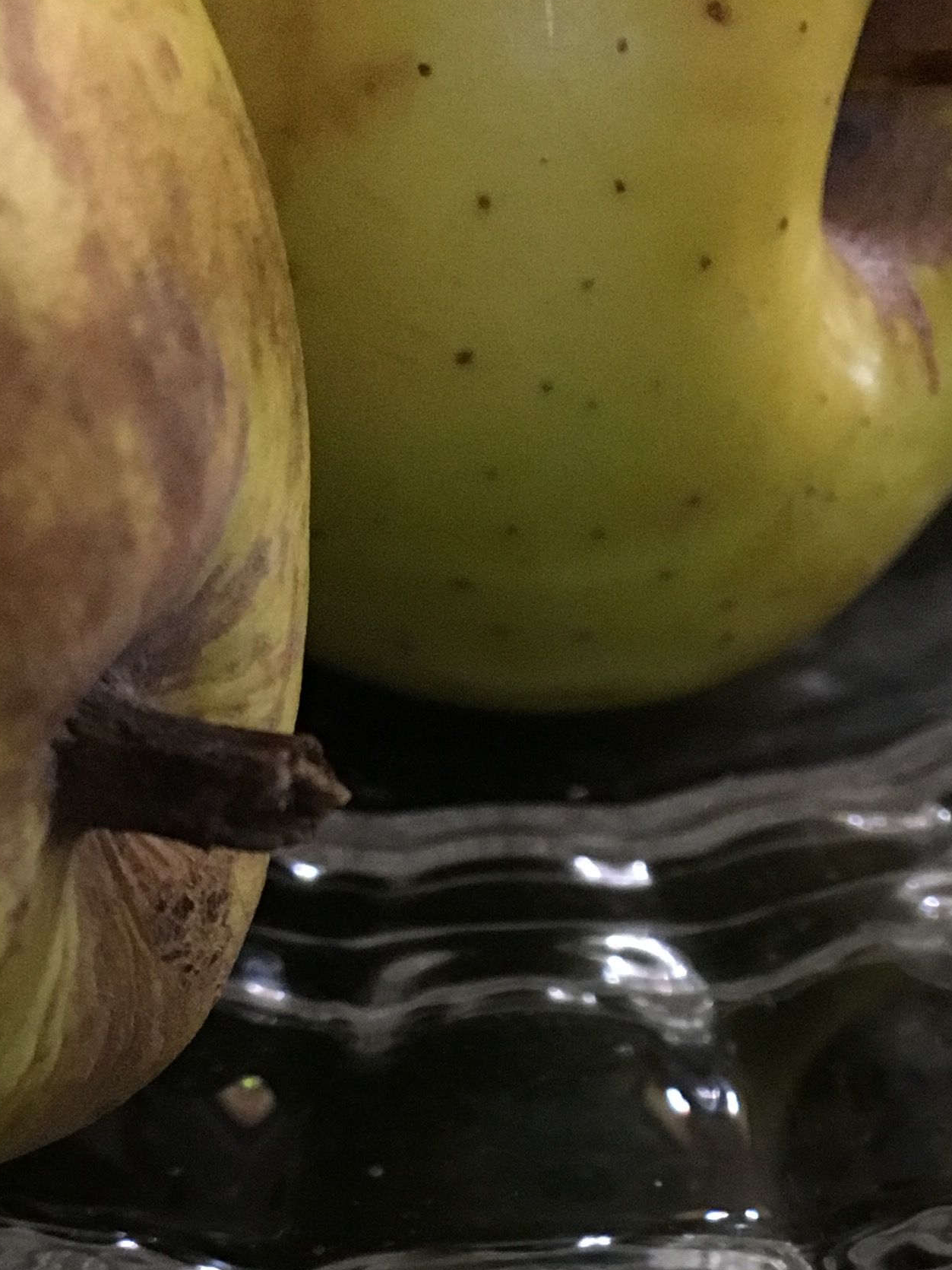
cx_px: 713
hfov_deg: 20.8
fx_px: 2566
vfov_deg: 25.0
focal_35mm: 70
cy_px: 1528
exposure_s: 1/20
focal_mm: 4.15
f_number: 2.2
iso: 200
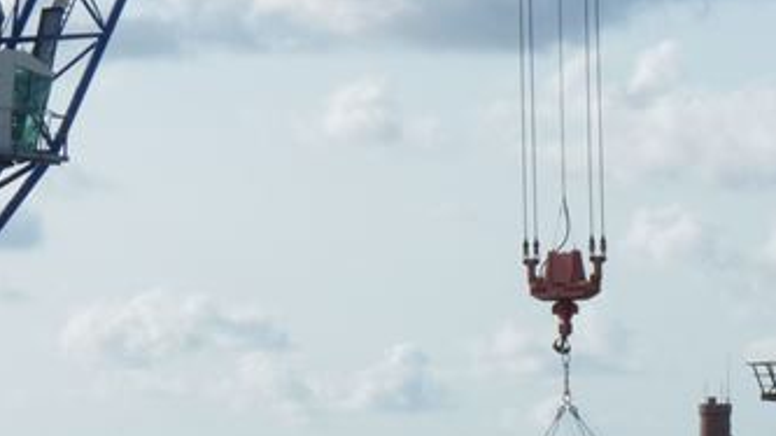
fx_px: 5924
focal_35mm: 288
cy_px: 565
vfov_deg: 4.2
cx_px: 128
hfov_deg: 7.5
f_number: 8
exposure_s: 1/200
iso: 80
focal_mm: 15.5
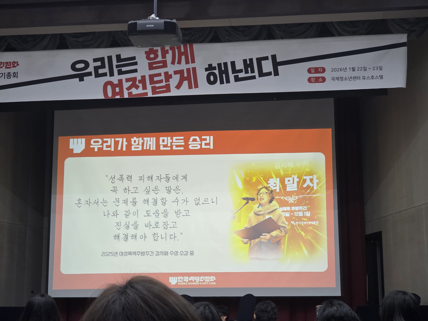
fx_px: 853
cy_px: 160
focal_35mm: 69
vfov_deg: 21.3
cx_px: 214
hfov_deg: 28.2
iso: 250
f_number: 2.4
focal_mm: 7.9
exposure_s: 1/30
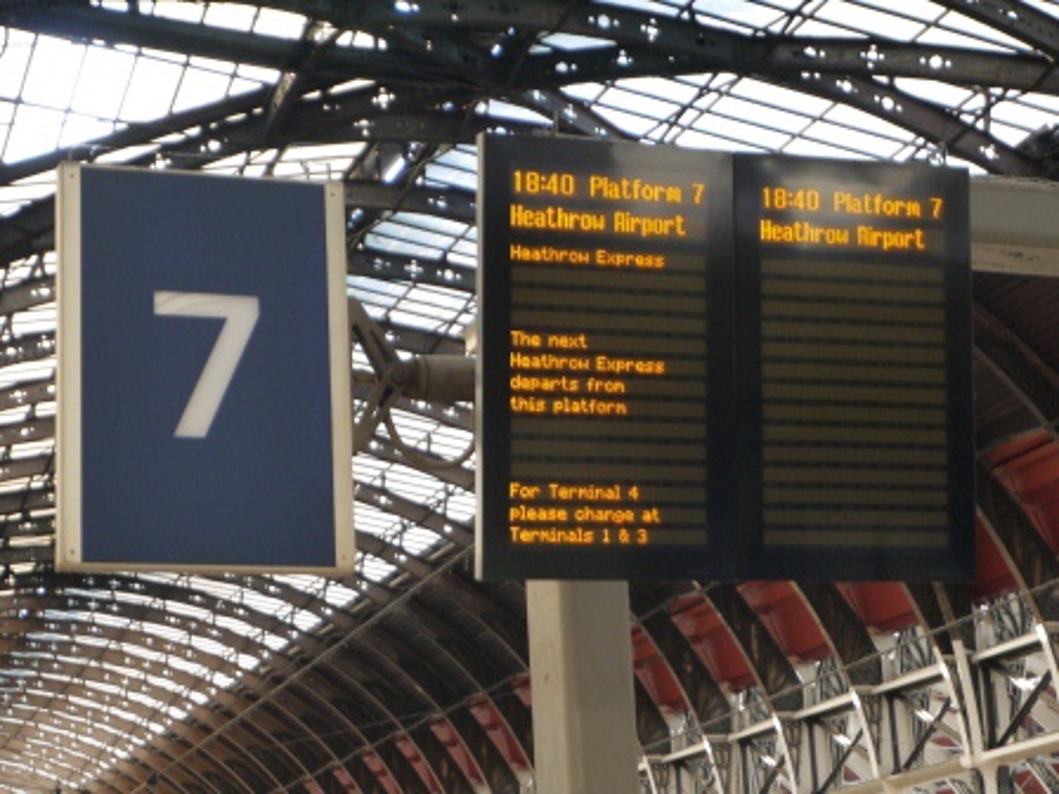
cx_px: 530
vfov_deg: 18.0
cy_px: 397
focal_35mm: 82
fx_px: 2509
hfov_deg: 23.8
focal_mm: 41
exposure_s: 1/80
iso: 640
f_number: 5.6
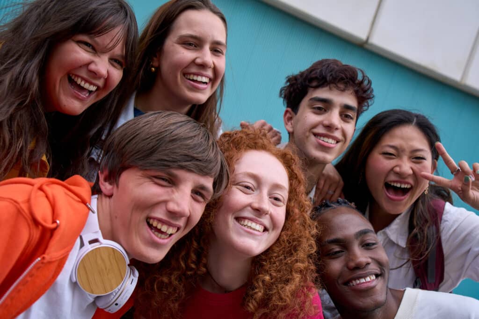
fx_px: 546
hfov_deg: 47.4
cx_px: 240
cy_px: 160
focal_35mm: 41
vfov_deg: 32.6
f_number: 4
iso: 320
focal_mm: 41
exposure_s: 1/1000
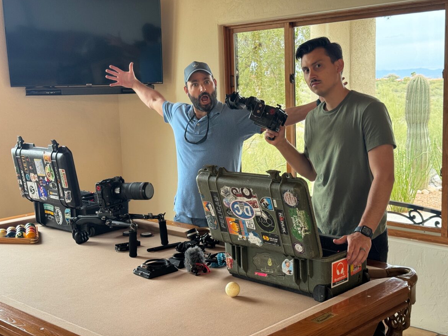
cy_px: 168
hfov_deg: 38.9
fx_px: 634
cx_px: 224
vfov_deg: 29.7
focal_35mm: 49
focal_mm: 6.86
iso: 100
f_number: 1.78
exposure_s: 1/60
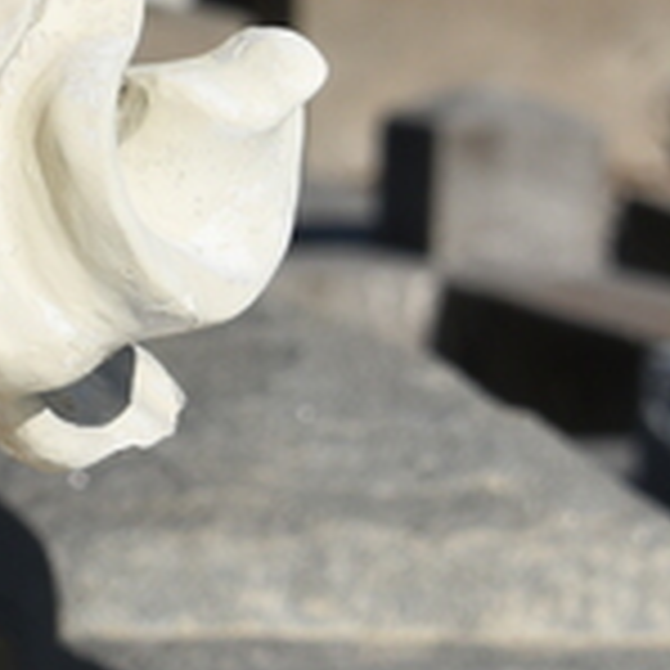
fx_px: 13073
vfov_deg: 2.9
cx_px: -616
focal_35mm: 597
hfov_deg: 2.9
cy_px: -22
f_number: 10
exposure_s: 1/400
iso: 100
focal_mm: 82
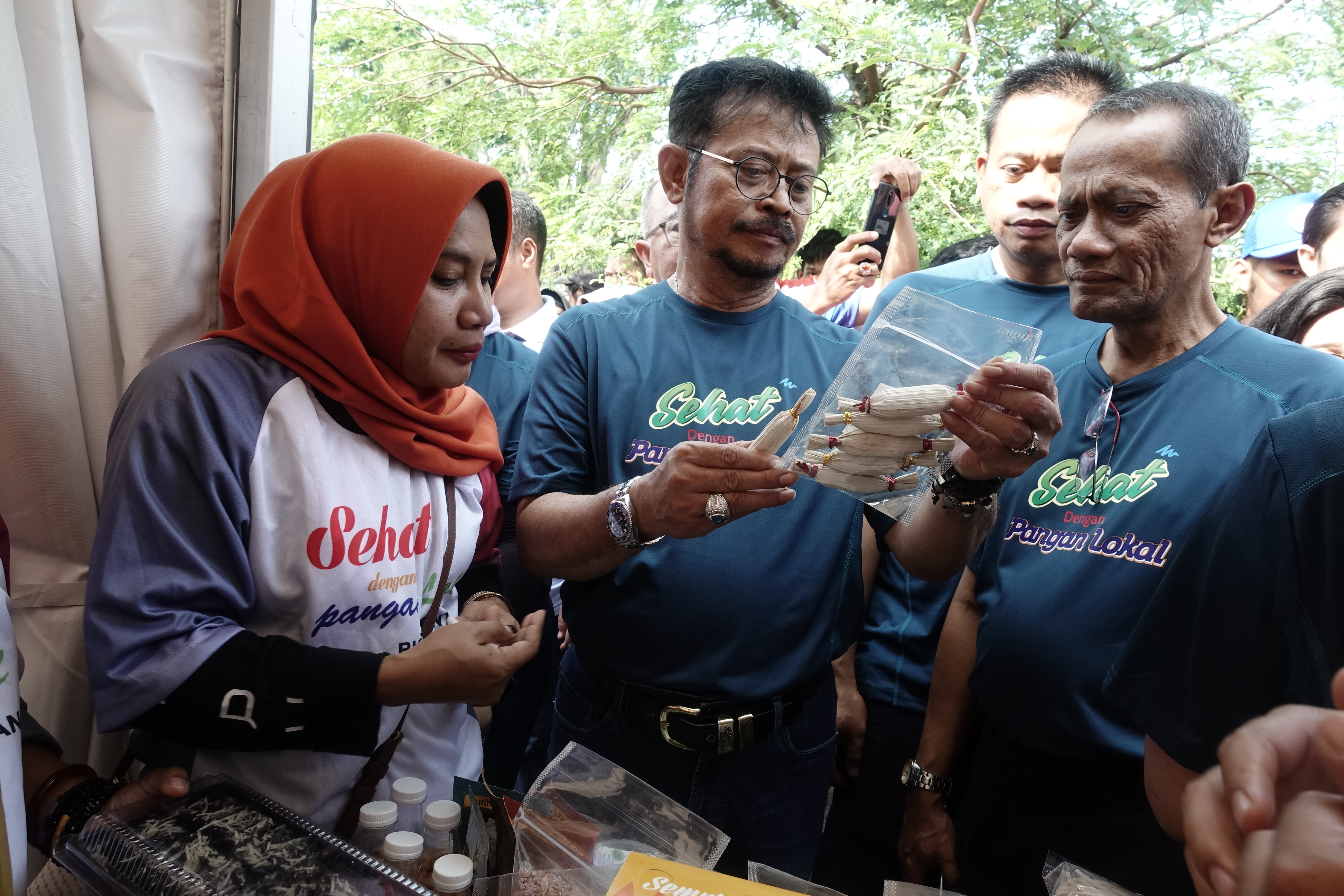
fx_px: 896
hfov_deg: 73.7
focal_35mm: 24
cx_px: 672
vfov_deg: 53.1
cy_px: 448
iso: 400
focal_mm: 8.8
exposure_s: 1/200
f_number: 2.8
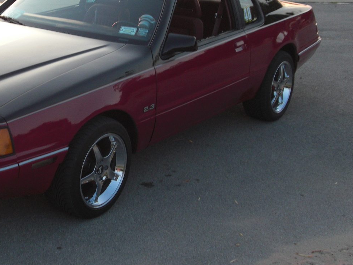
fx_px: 714
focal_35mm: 70
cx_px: 88
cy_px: 77
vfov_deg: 20.9
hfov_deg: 27.4
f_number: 3.1
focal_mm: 7.6
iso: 100
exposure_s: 1/60
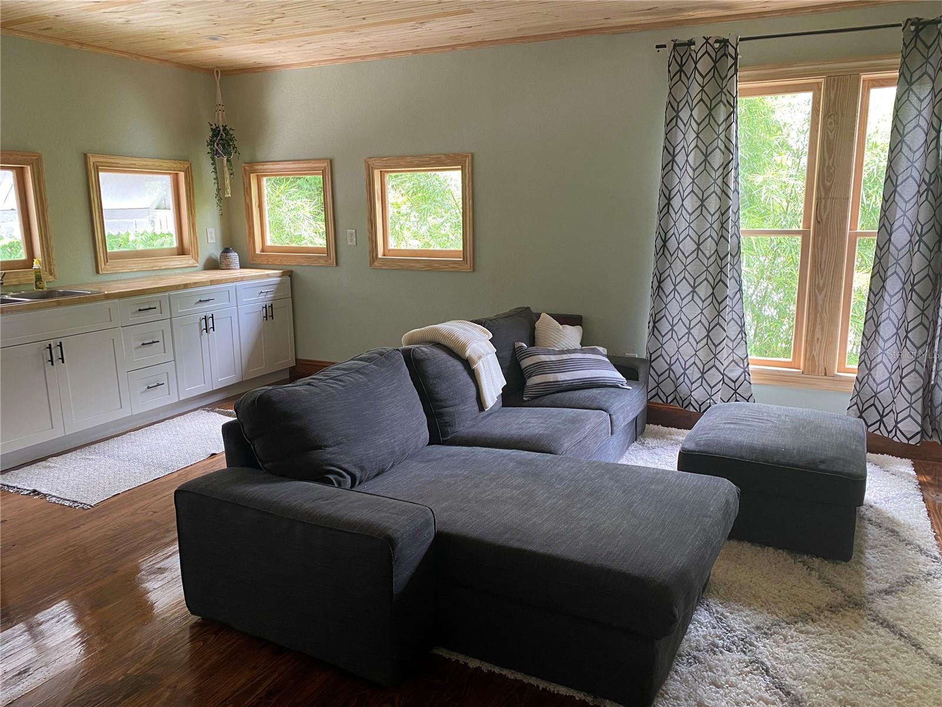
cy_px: 354
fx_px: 708
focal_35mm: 26
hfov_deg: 67.3
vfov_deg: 53.1
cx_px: 471
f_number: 1.8
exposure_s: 1/60
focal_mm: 4.25
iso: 160
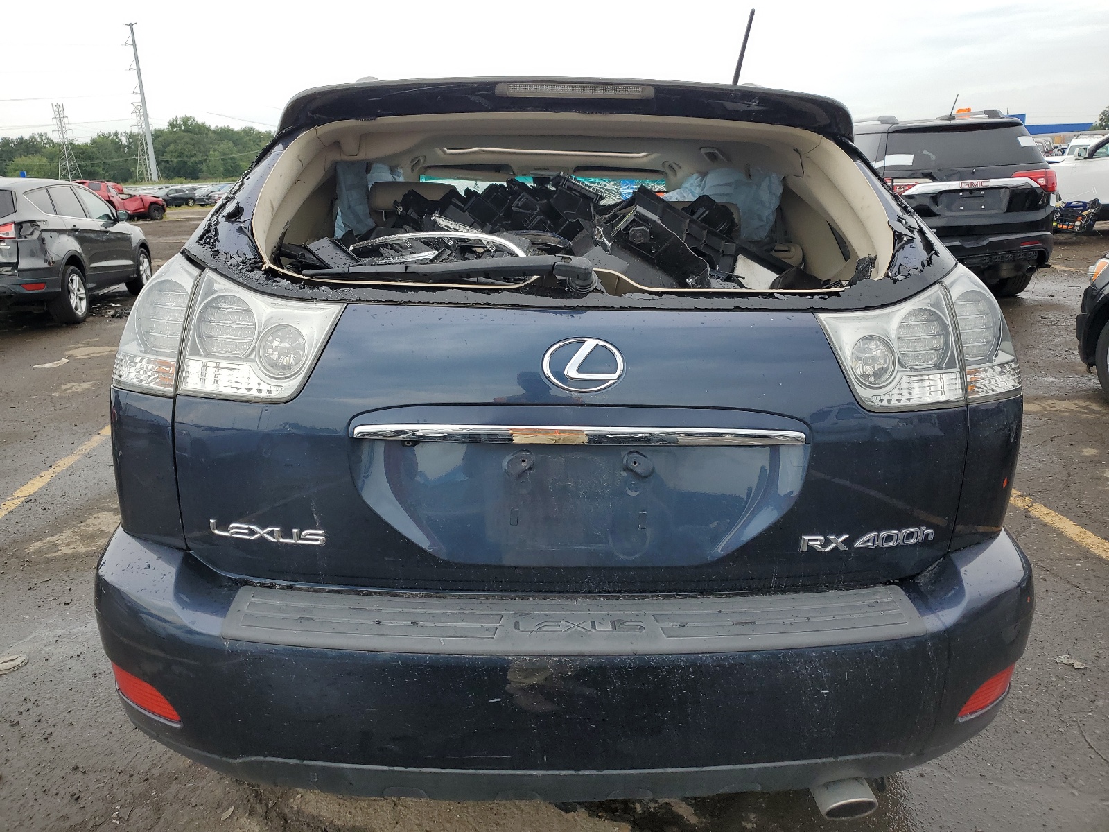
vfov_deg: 53.1
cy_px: 416
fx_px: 833
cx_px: 554
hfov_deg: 67.3
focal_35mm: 26
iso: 50
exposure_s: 1/833
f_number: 1.5
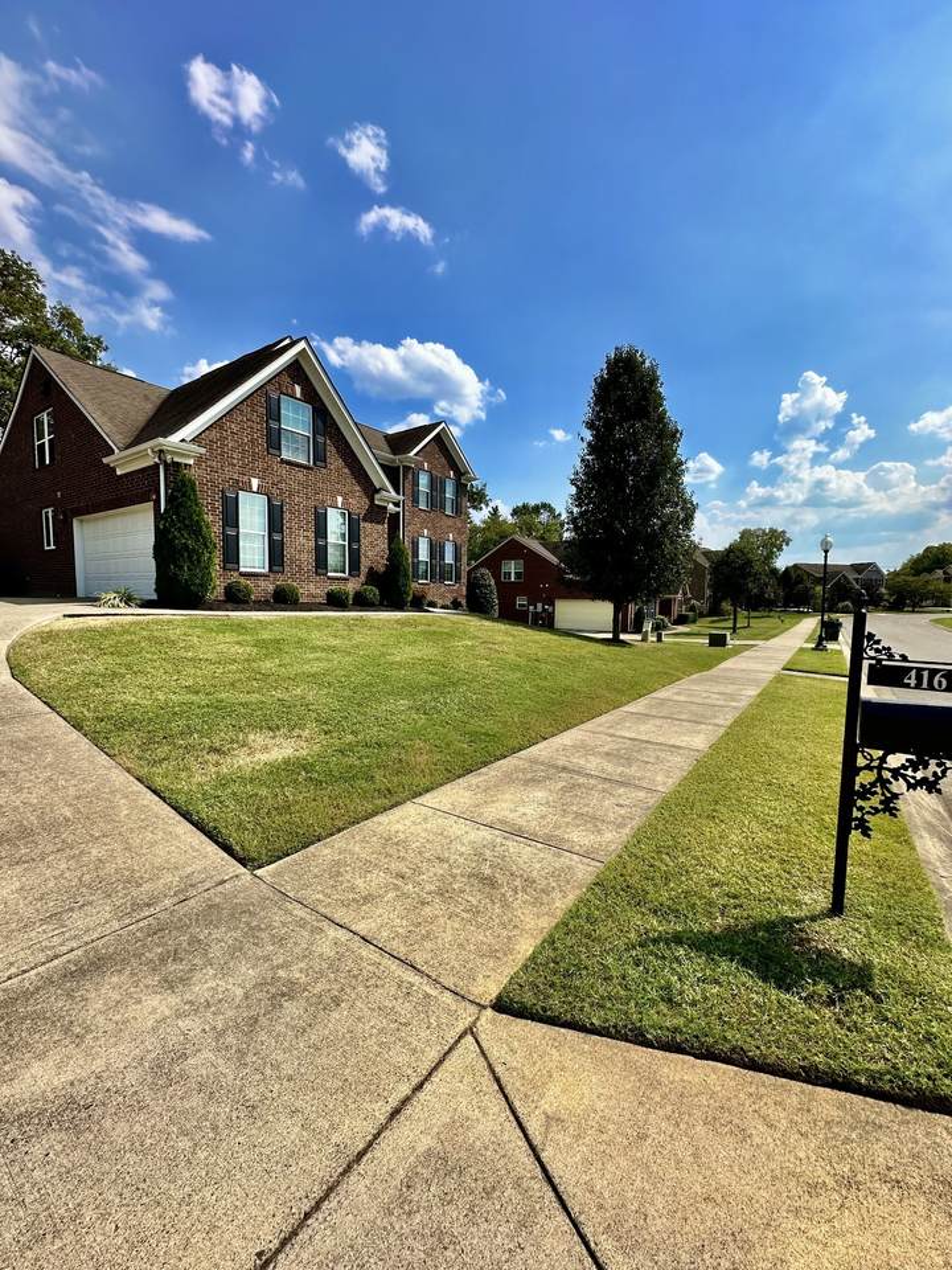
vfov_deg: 102.1
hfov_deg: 85.7
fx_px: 513
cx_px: 476
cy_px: 635
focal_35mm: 14
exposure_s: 1/2398
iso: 50
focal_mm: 2.22
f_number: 2.2
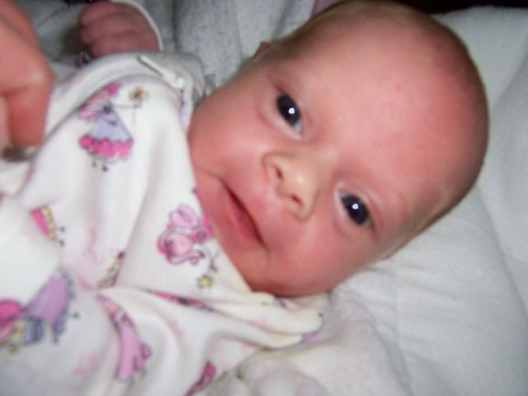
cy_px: 198
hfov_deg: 51.4
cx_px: 264
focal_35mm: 36
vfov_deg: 39.7
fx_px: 549
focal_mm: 5.6
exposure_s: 1/60
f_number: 2.8
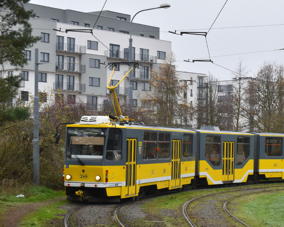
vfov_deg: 18.8
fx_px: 688
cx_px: 192
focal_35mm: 82
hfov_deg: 23.2
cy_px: 115
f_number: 8
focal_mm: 35
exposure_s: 1/100
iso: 320
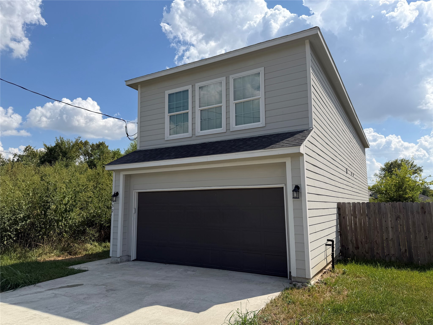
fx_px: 300
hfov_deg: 71.6
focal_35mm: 24
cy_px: 162
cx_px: 216
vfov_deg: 56.8
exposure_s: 1/6173
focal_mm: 6.76
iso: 80
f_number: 1.78
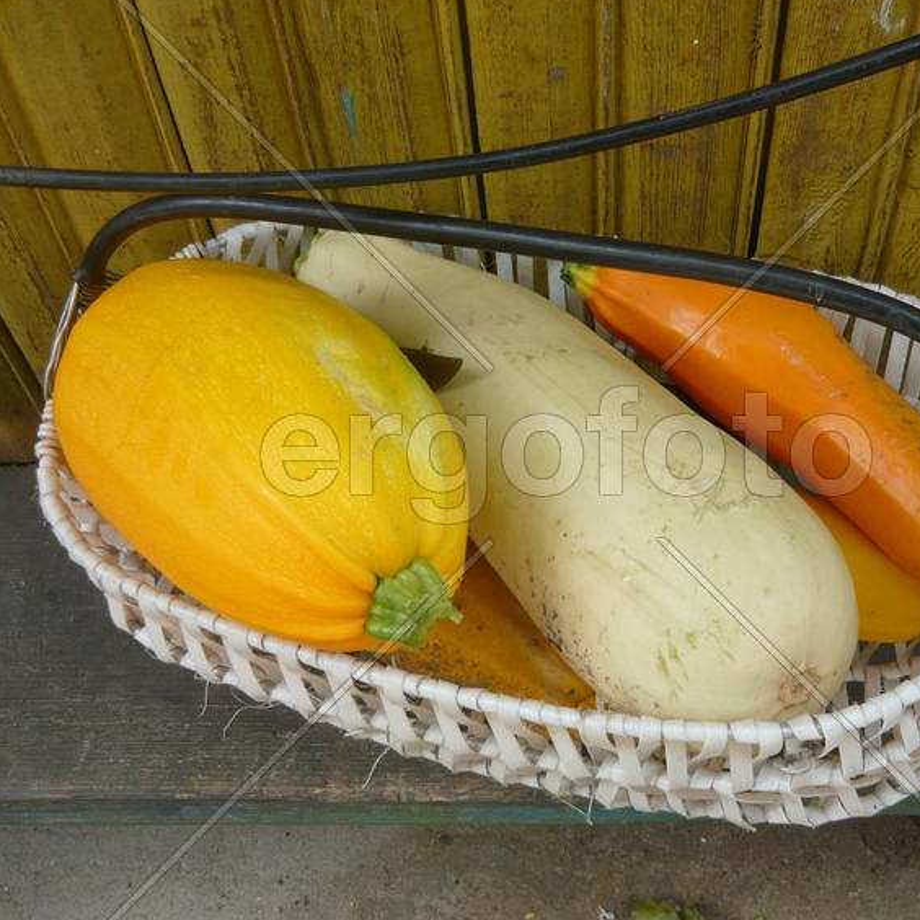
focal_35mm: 40
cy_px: 455
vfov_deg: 41.9
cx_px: 576
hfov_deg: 41.6
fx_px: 1203
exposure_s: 1/250
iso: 100
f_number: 2.8
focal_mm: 5.5
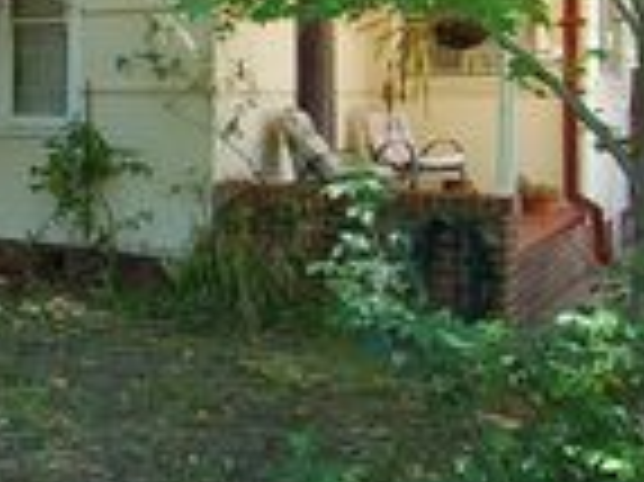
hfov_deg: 28.1
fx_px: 1060
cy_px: 106
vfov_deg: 25.2
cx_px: -189
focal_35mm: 57
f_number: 5.6
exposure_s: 1/125
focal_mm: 12
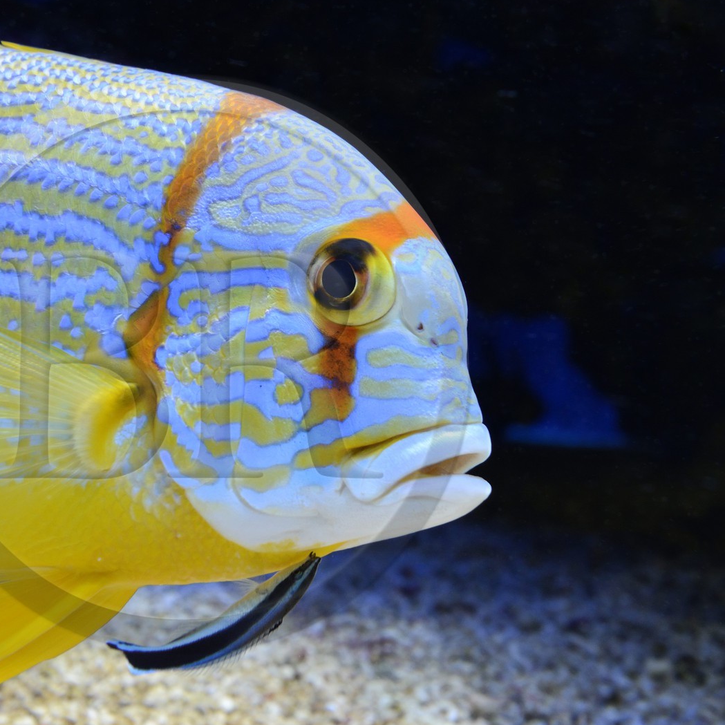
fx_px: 1351
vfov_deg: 30.0
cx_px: 183
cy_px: 366
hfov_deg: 29.6
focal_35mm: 57
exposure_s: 1/80
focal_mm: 44
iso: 1600
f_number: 7.1
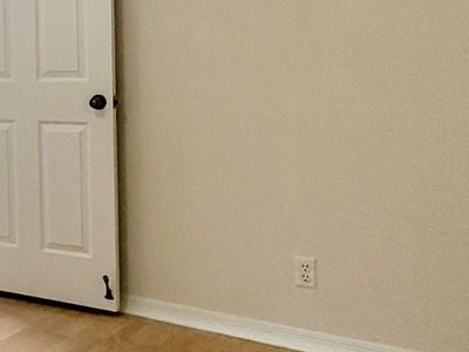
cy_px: 72
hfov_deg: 28.8
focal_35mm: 56
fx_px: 759
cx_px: -122
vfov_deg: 25.7
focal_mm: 2.22
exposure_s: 1/120
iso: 200
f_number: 2.2
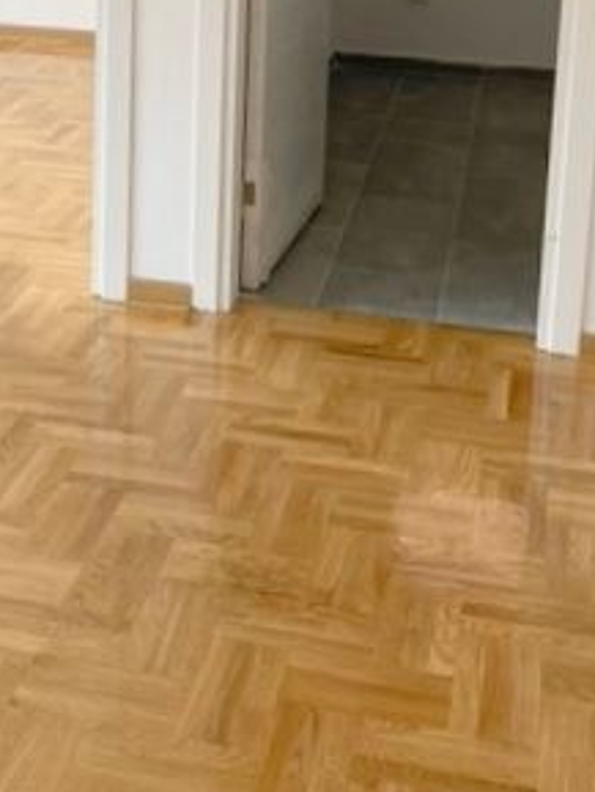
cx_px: 167
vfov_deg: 29.3
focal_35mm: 62
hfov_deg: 23.5
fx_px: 1420
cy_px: 11
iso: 40
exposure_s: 1/121
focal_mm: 3.99
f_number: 1.8
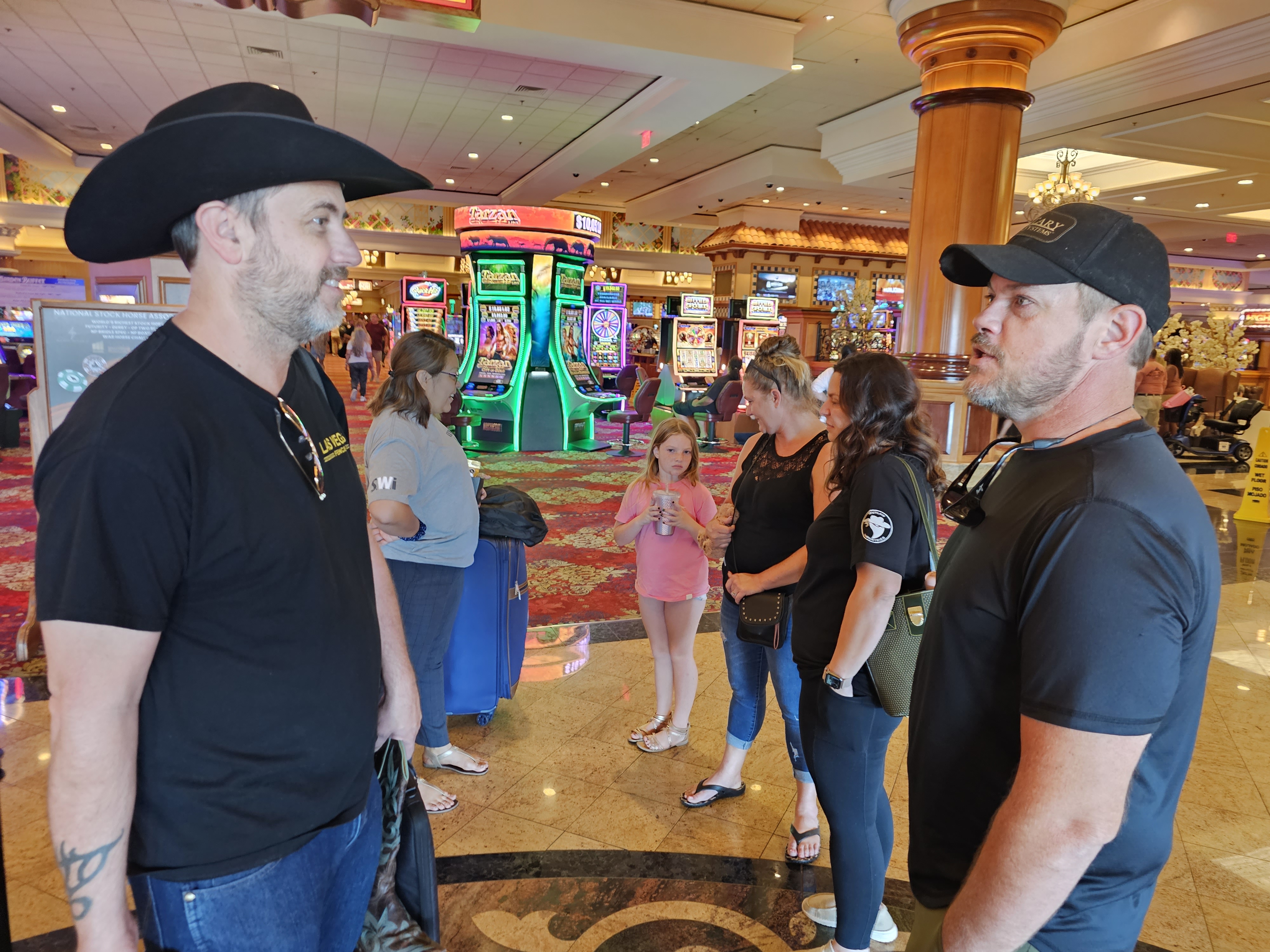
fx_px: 844
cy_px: 476
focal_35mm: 23
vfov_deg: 58.9
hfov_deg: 73.9
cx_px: 635
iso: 640
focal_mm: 6.3
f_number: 1.7
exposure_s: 1/40
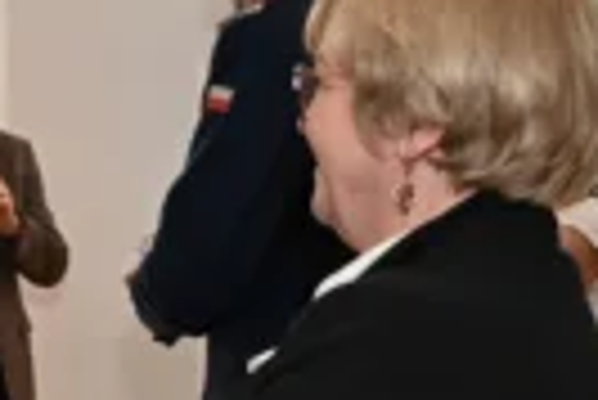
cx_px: -324
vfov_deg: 11.6
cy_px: 274
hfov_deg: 15.8
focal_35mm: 118
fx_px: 1962
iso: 800
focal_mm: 35
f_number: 6.3
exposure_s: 1/80
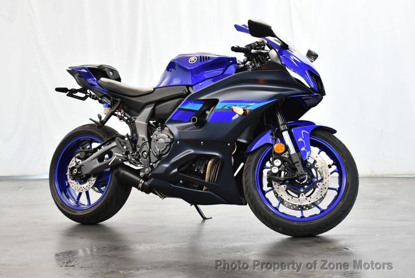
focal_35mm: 62
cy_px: 139
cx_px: 208
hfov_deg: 32.4
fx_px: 715
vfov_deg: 22.0
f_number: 4.2
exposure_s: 1/125
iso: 1800
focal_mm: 31
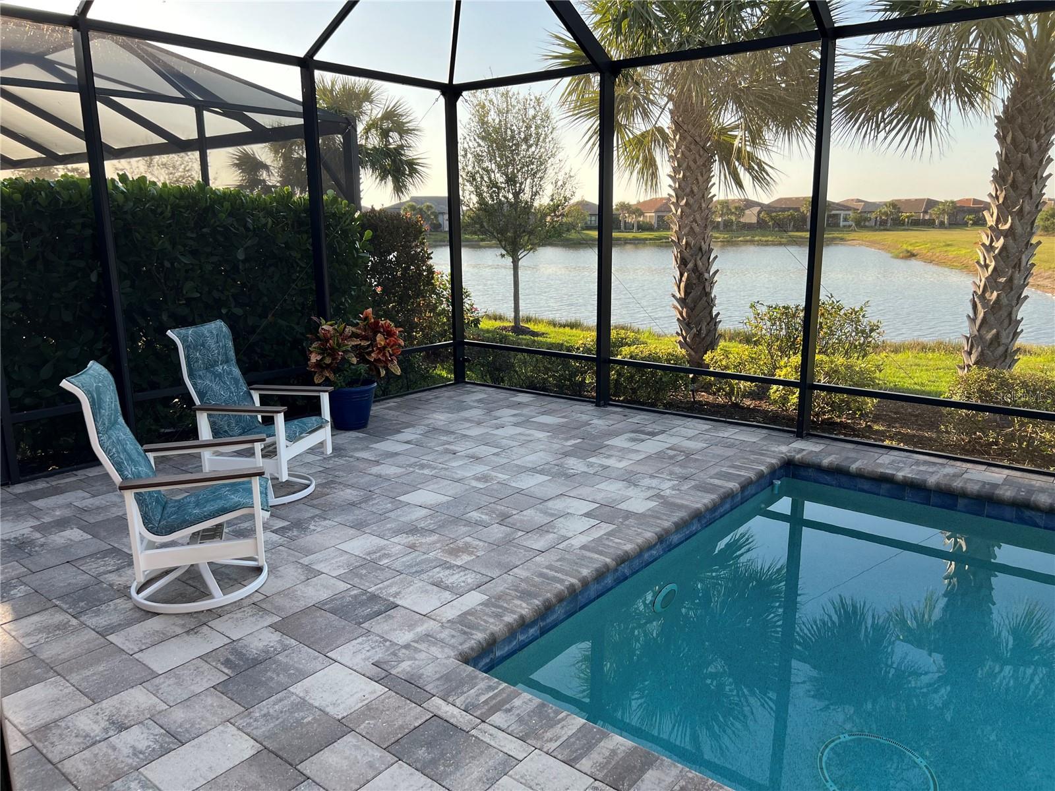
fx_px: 792
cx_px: 528
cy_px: 396
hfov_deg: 67.3
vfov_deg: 53.1
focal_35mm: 26
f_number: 1.5
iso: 50
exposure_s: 1/531
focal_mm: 5.7
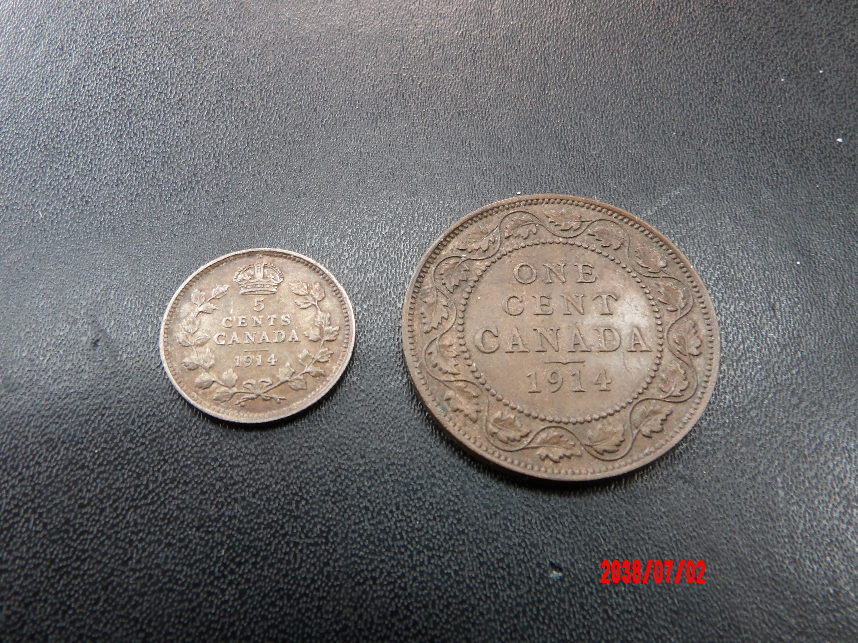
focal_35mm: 34
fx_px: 843
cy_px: 322
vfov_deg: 41.8
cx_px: 429
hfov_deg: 54.0
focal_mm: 6.2
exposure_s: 1/15
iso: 220
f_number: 4.5
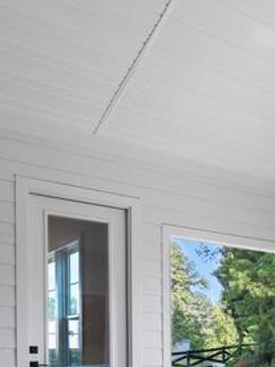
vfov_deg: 35.6
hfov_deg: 25.9
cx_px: 333
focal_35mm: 50
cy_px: 340
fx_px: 530
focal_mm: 14
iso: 250
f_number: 9
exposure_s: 1/8
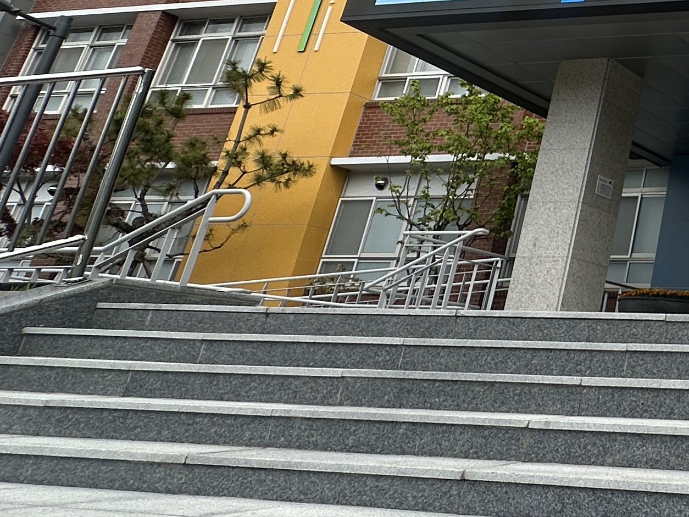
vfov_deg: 30.7
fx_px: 896
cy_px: 49
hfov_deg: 29.5
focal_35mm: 45
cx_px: 982
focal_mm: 2.22
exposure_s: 1/578
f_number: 2.2
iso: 40
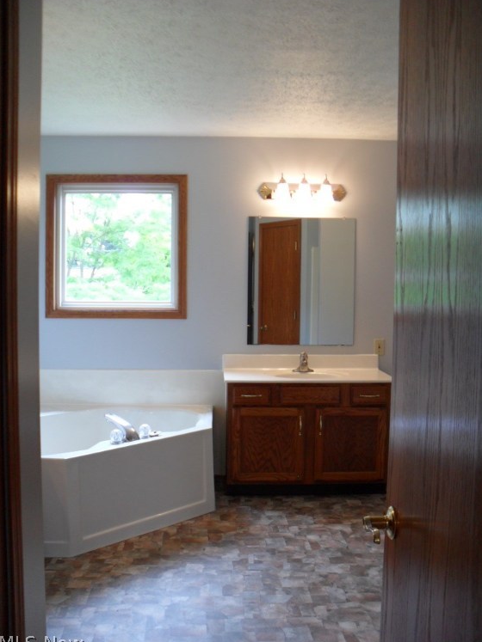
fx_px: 669
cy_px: 327
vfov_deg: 51.4
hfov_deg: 39.6
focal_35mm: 36
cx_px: 242
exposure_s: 1/45
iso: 120
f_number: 3
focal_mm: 6.3
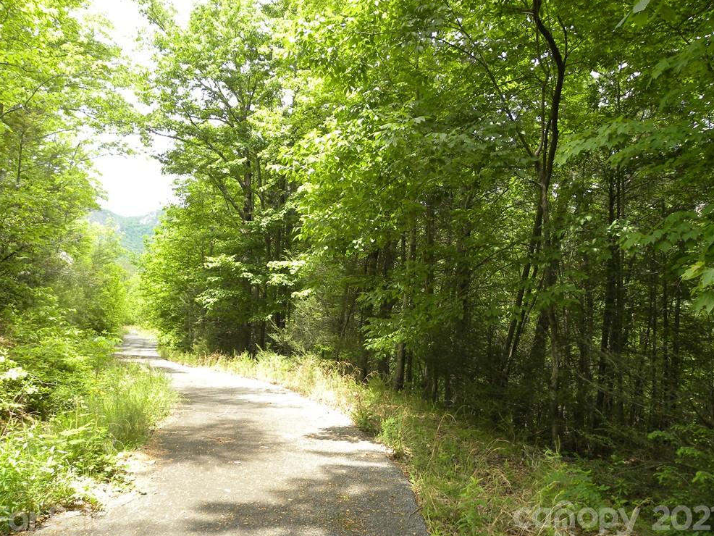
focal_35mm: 27
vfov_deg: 51.4
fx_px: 557
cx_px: 358
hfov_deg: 65.3
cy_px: 275
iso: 64
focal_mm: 4.6
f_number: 3.5
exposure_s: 1/87.4
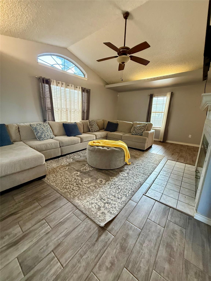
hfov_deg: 85.7
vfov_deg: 102.1
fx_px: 114
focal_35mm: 14
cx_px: 106
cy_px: 140
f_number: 2.2
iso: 500
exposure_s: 1/60
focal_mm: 2.22
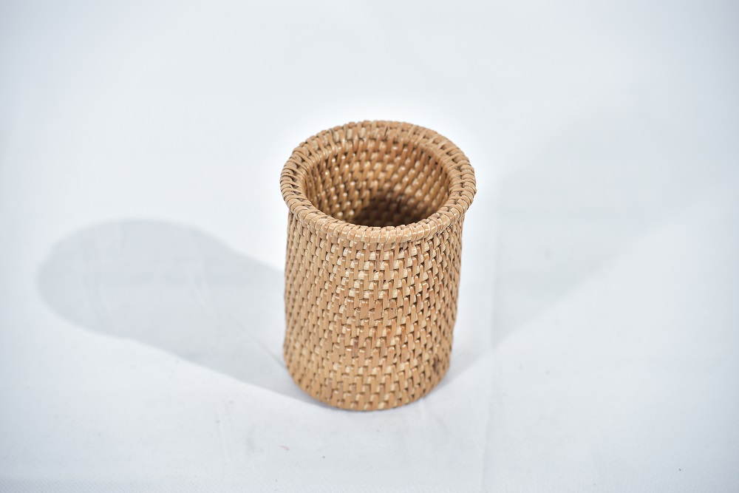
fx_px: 4106
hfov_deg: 10.3
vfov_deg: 6.9
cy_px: 246
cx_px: 370
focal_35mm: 200
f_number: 5.6
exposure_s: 1/125
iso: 200
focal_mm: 200
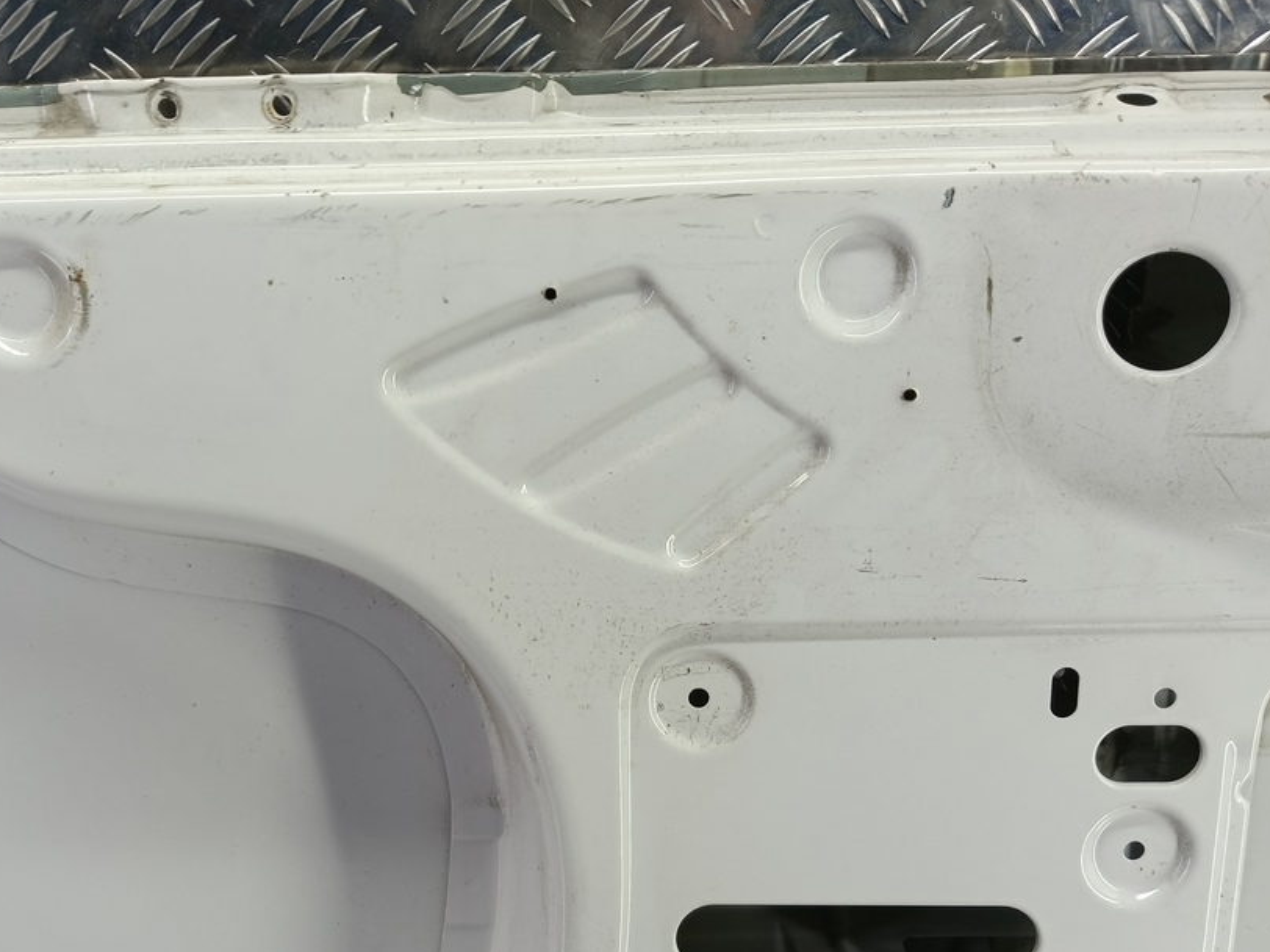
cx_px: 527
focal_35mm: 29
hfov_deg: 61.3
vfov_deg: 47.9
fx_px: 1064
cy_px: 572
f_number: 1.6
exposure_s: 1/50
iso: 80
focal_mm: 4.11
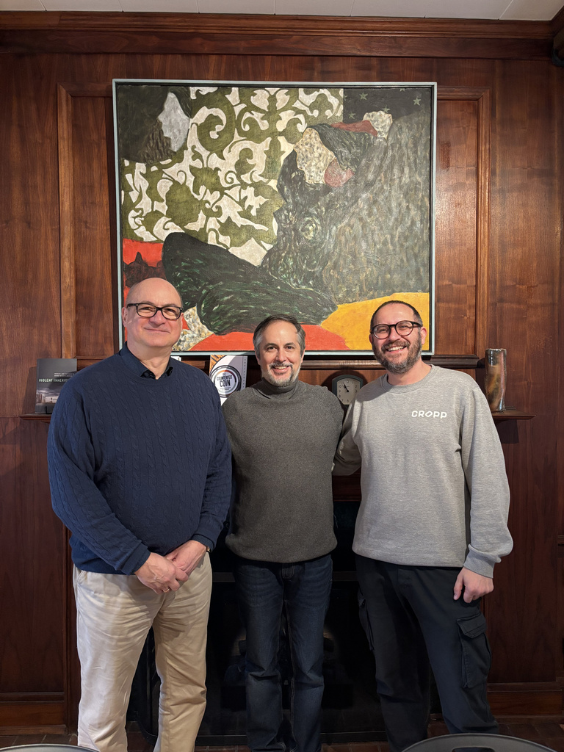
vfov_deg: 67.3
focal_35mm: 26
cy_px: 376
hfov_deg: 53.1
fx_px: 565
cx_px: 282
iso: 320
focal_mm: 5.96
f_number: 1.6
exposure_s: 1/60
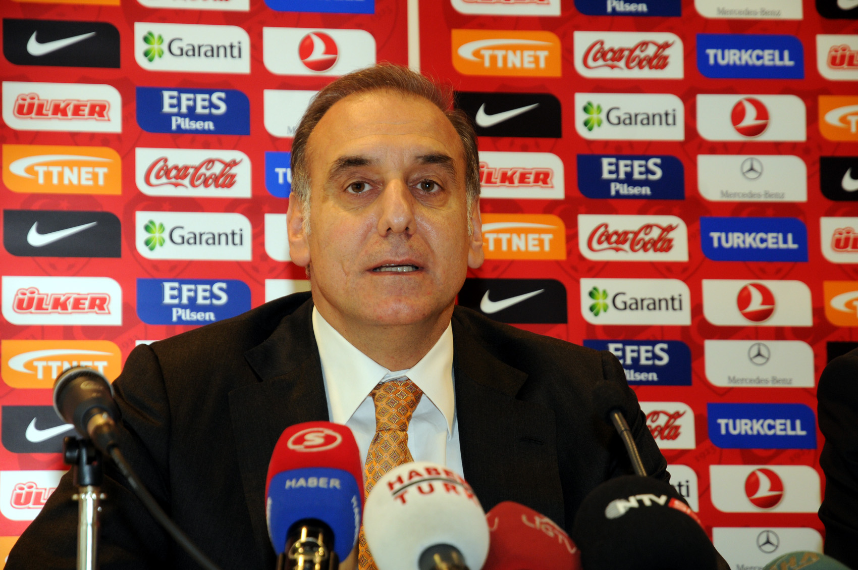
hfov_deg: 17.5
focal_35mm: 117
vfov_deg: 11.7
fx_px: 2785
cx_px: 429
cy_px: 285
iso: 500
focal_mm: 78
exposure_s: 1/60
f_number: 5.6
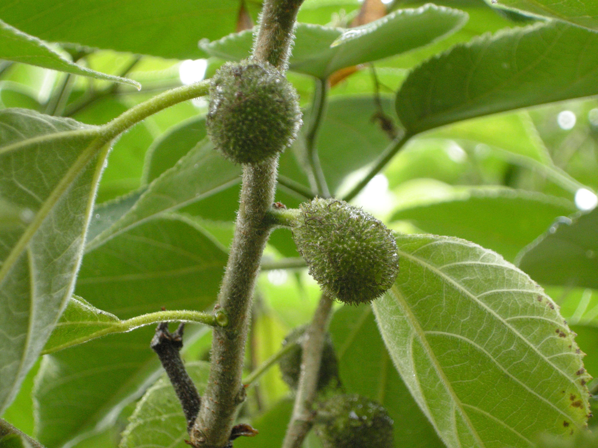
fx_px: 1987
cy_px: 224
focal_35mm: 115
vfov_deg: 12.9
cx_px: 299
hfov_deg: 17.1
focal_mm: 24.5
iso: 238
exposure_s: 1/60
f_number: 5.1
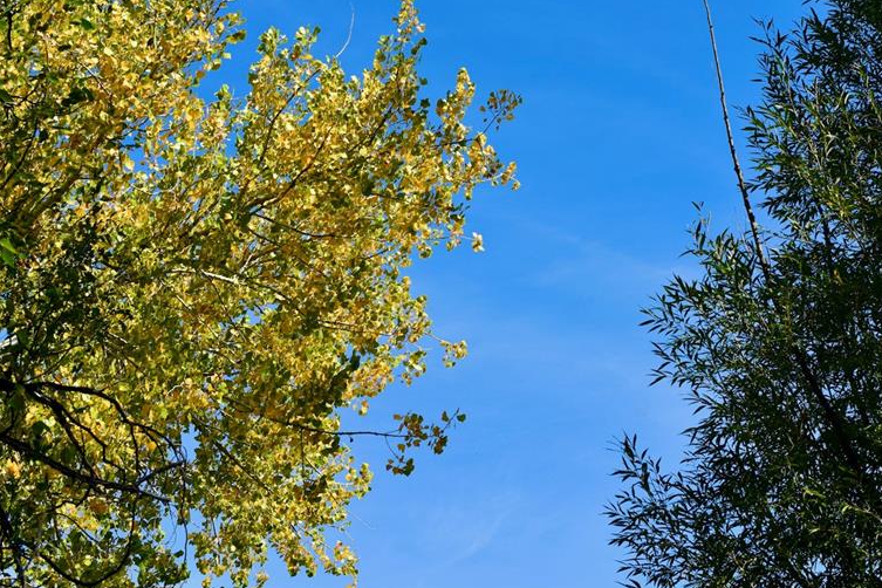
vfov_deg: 20.0
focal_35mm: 68
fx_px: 1666
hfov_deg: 29.6
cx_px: 501
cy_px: 208
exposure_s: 1/400
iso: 200
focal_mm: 50
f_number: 10
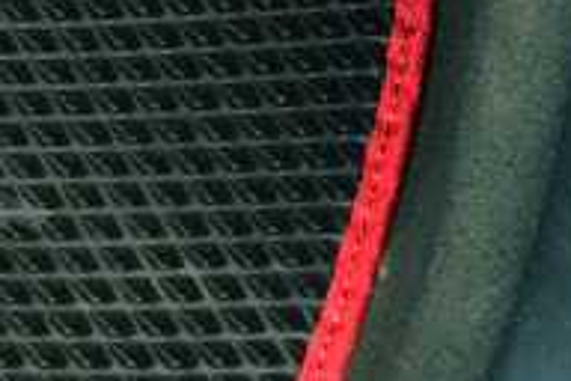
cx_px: -208
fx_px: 3806
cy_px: 82
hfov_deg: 8.4
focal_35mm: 240
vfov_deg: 5.7
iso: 800
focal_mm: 22
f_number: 3.8
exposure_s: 1/60
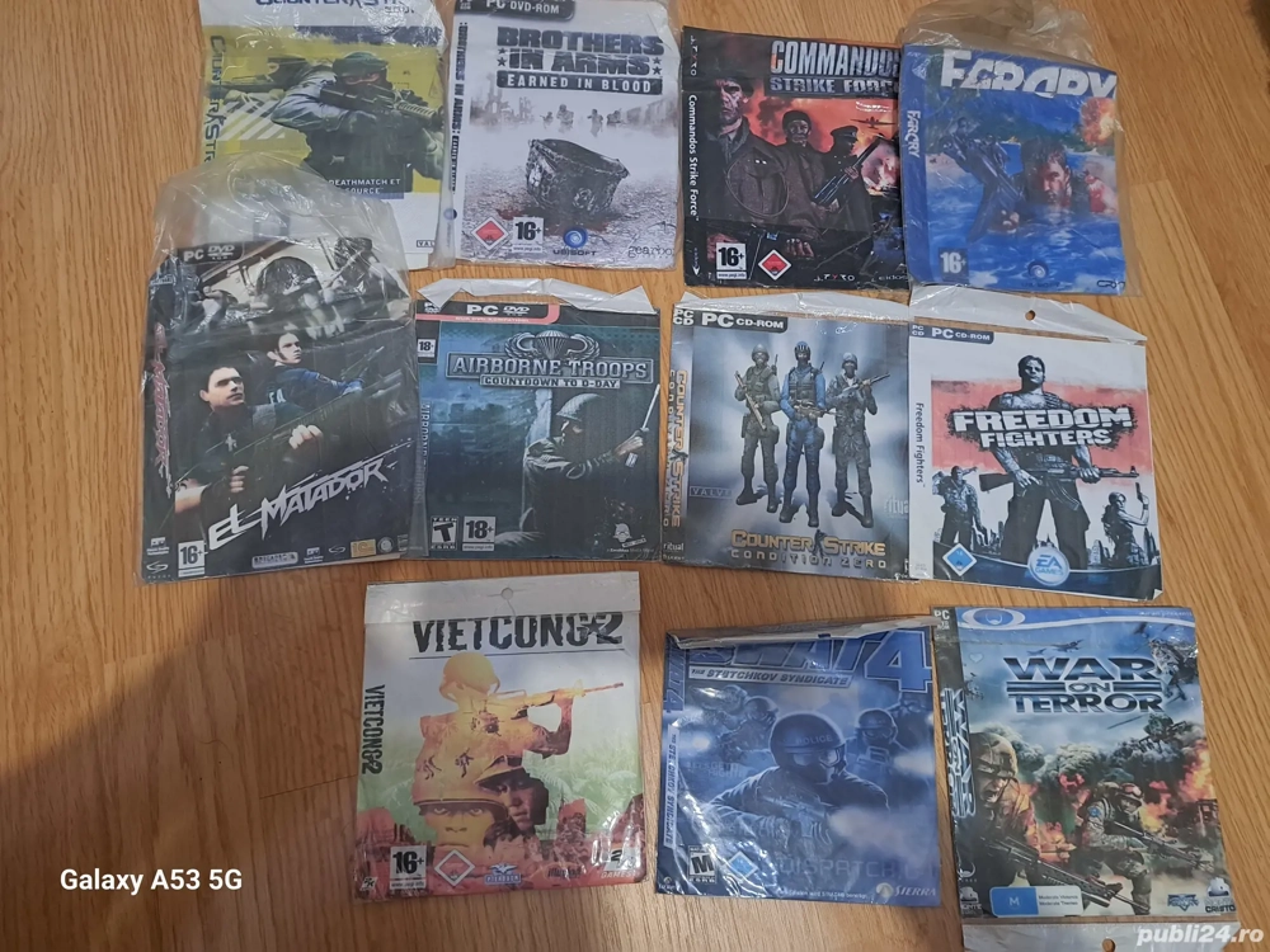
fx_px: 881
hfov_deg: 71.6
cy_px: 476
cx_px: 635
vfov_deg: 56.8
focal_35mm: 24
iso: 400
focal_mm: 5.23
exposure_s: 1/25
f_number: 1.8
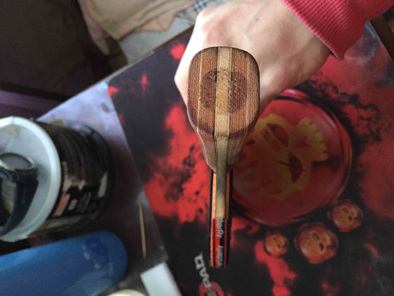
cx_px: 197
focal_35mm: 29
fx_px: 330
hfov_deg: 61.7
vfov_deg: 48.2
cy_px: 148
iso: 250
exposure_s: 1/15
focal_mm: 4.15
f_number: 2.2
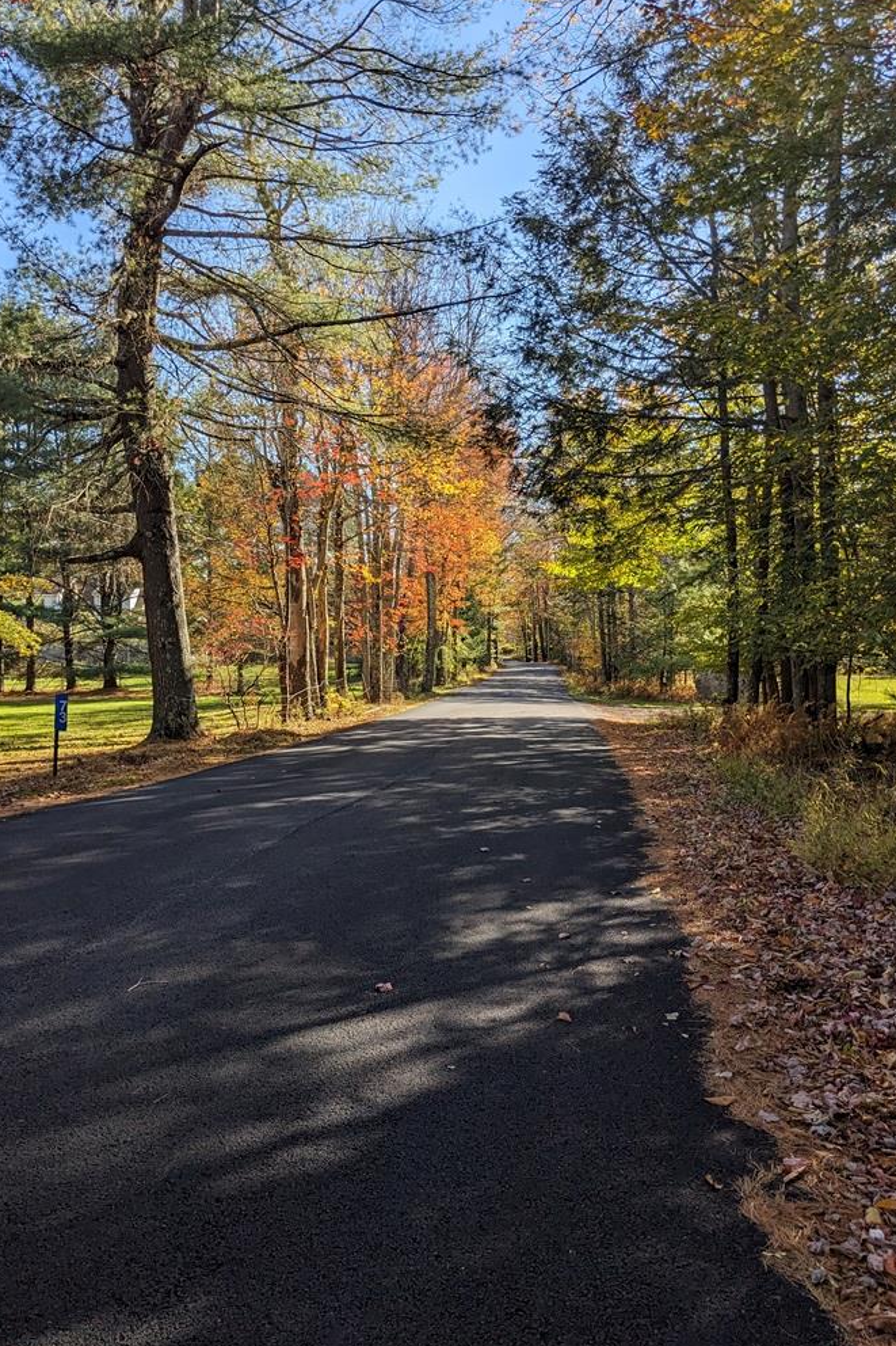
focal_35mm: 29
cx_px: 428
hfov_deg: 44.9
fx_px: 1083
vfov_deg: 63.7
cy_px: 659
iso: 54
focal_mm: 4.38
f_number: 1.73
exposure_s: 1/1376
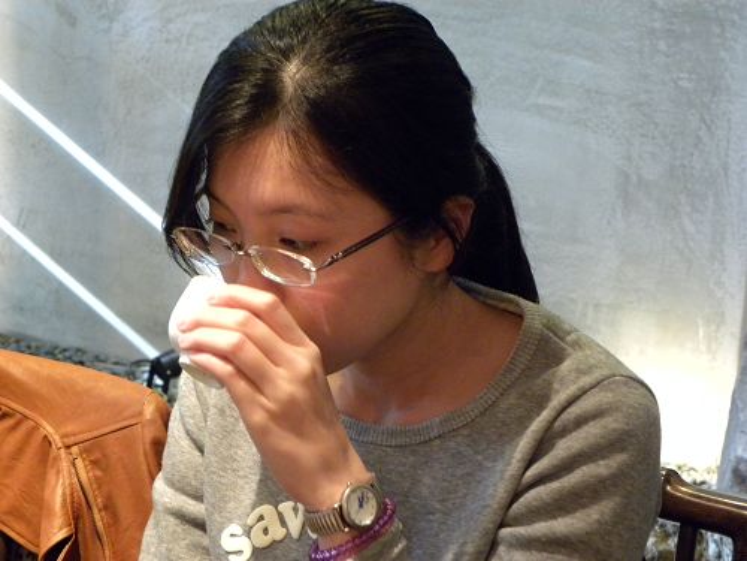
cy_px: 280
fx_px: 2266
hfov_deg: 18.7
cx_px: 374
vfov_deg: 14.1
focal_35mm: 105
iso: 487
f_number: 4
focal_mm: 18.8
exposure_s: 1/9.6
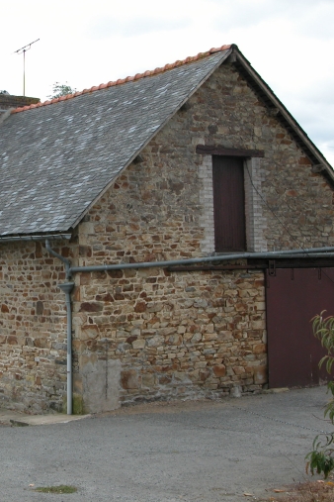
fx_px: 974
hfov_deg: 19.2
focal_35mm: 70
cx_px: 48
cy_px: 251
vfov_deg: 28.8
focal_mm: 12.7
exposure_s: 1/119
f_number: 4.8
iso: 100
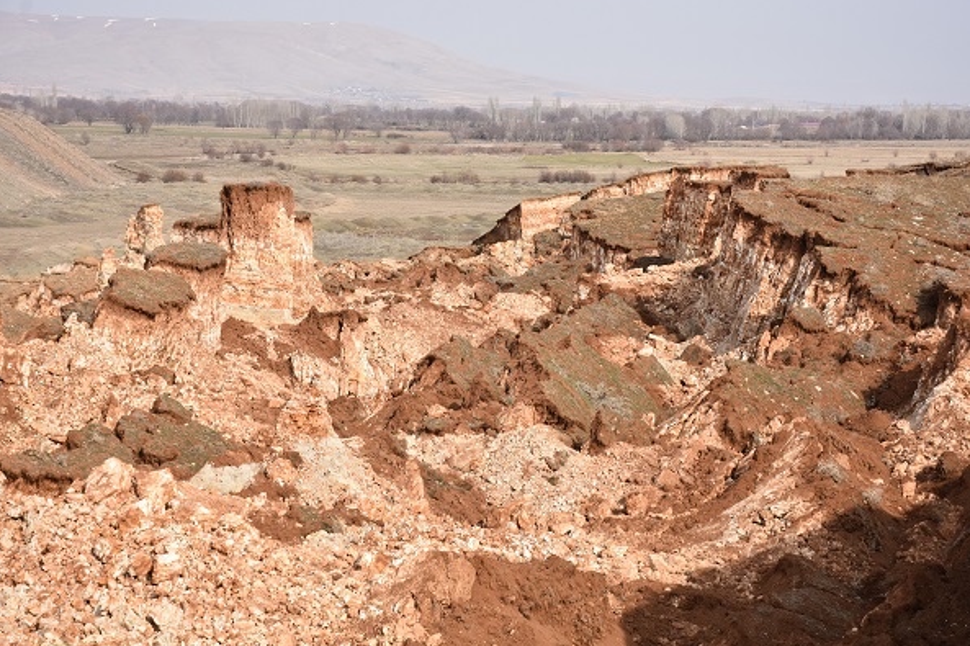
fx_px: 2290
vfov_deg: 16.1
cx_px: 489
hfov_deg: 23.9
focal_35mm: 85
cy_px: 322
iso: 360
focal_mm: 56
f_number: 8
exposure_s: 1/1000
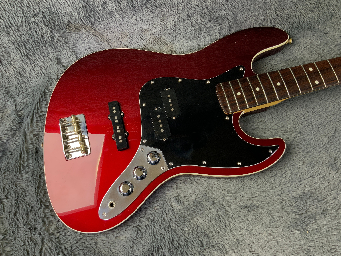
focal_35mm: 29
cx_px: 170
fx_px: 286
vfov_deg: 48.2
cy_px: 128
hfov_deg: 61.7
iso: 50
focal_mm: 3
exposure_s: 1/60
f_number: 1.8
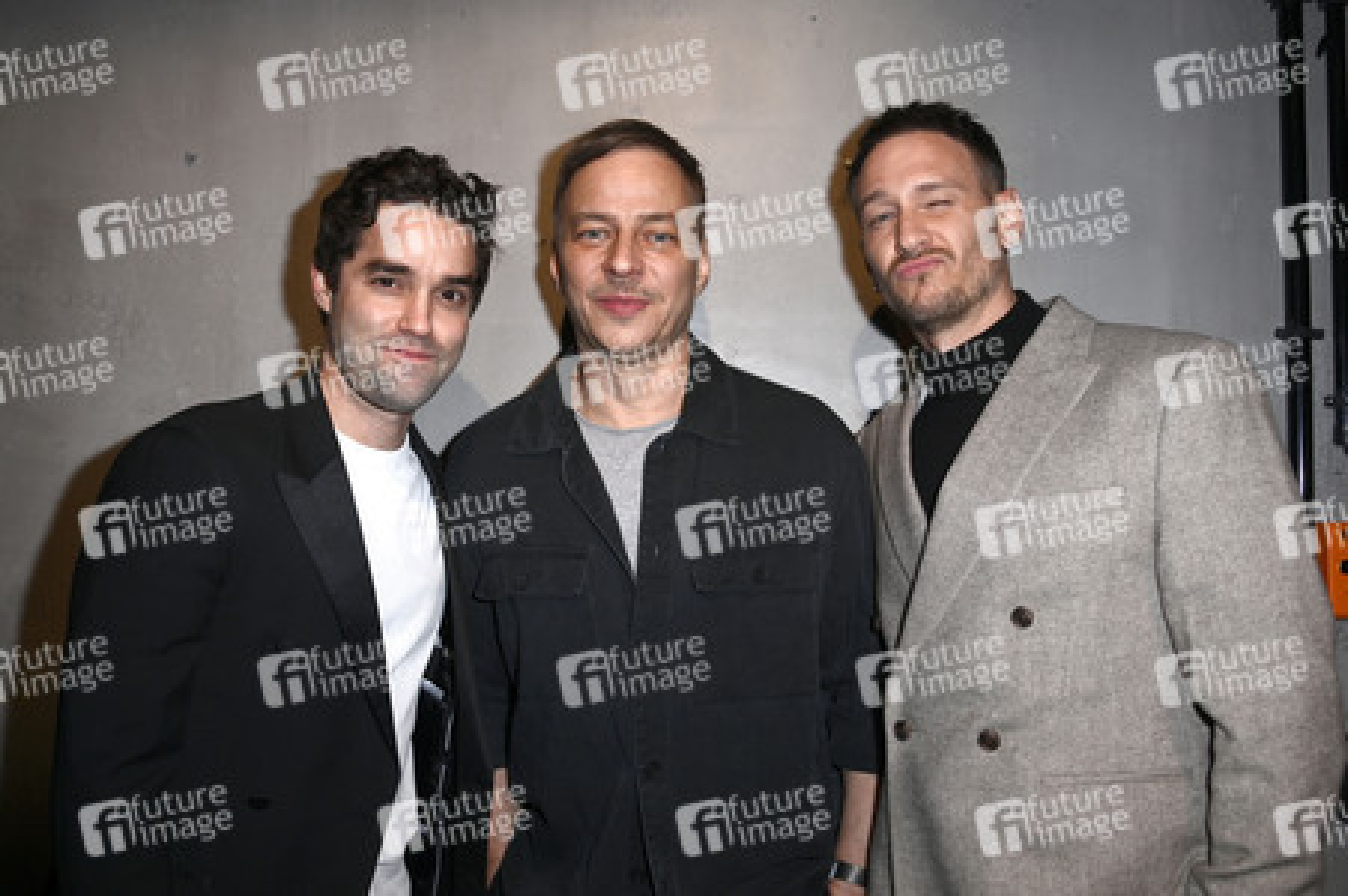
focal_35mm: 32
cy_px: 448
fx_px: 1197
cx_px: 674
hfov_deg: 58.8
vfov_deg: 41.1
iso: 640
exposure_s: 1/80
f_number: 5
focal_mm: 32
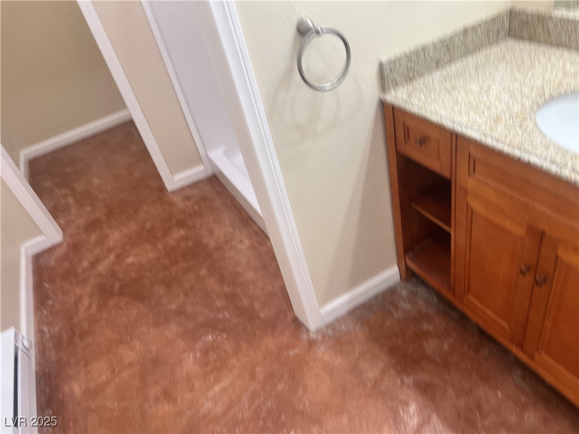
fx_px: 435
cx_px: 290
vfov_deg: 53.1
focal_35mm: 26
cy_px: 217
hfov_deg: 67.3
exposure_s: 1/120
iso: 80
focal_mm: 5.7
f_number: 1.5
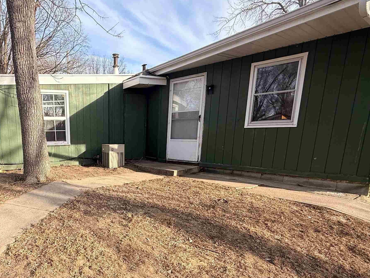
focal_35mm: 24
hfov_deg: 67.5
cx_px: 97
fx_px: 257
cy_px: 190
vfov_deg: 55.4
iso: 64
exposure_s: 1/445
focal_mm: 2.22
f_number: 2.2
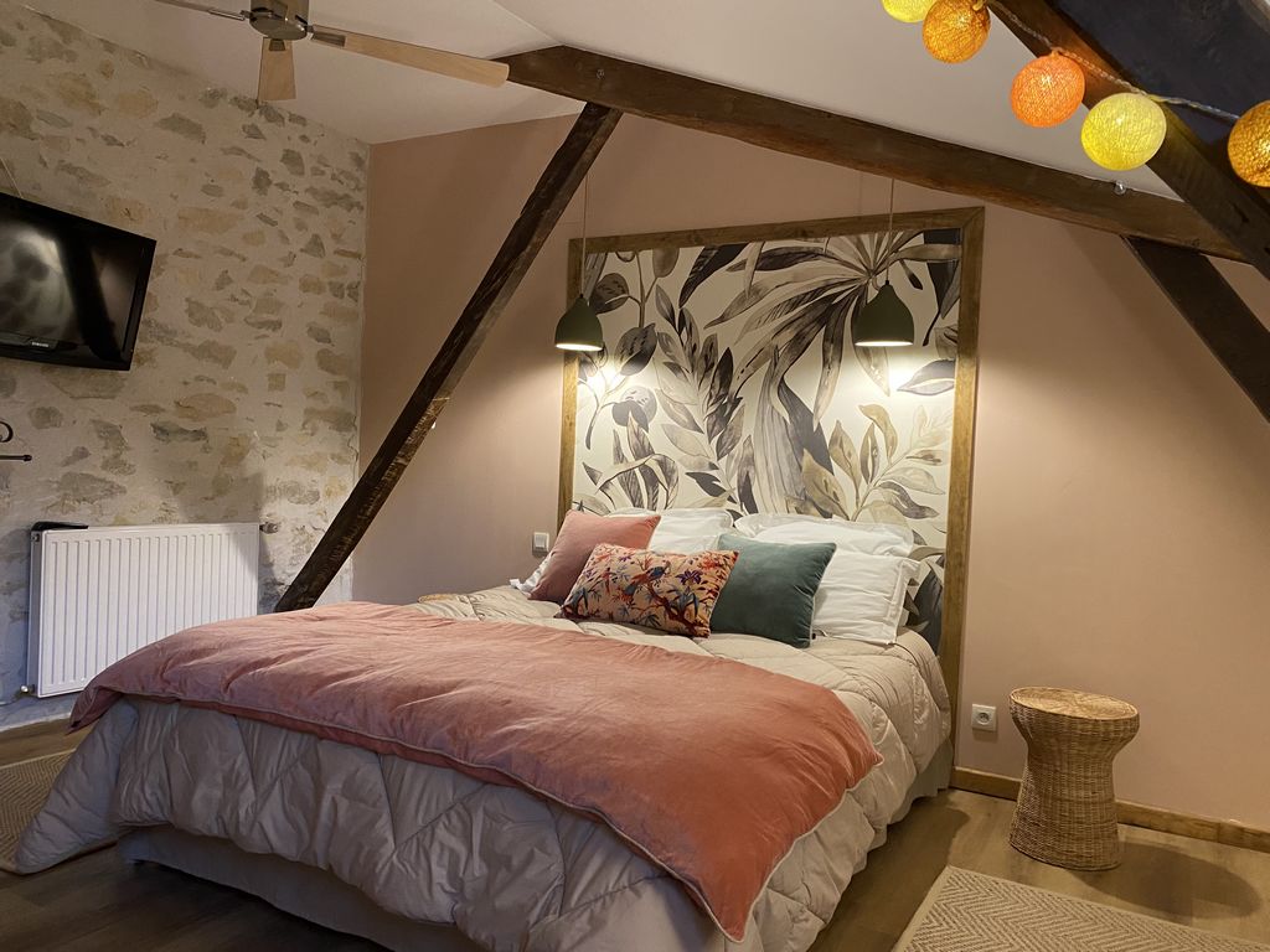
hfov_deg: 67.3
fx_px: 954
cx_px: 635
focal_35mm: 26
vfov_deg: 53.1
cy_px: 476
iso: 400
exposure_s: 1/33
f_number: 1.8
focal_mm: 4.25
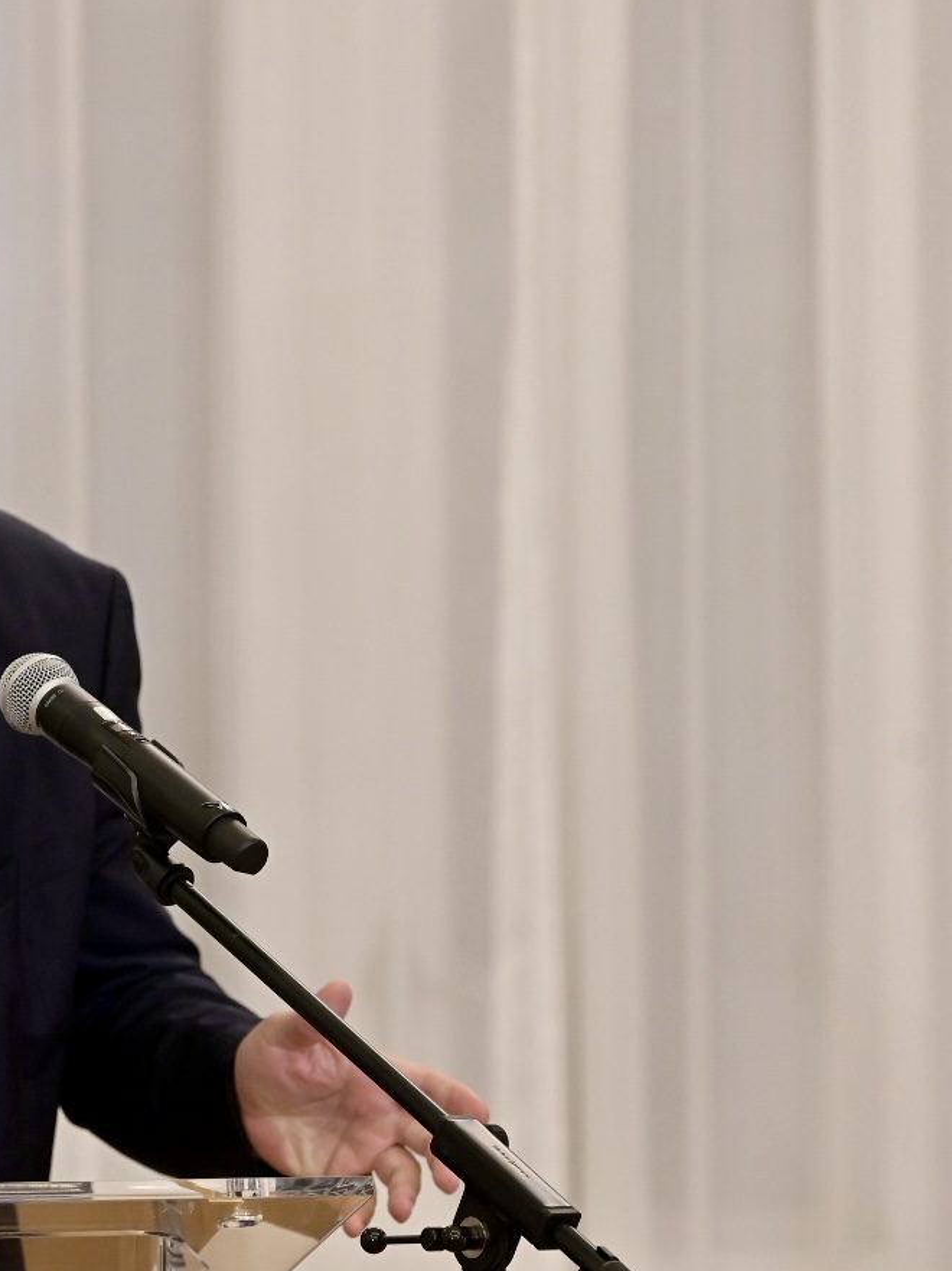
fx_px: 10385
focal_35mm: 283
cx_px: -118
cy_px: 726
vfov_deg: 7.0
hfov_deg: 5.2
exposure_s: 1/200
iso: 3200
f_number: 4.5
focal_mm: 160
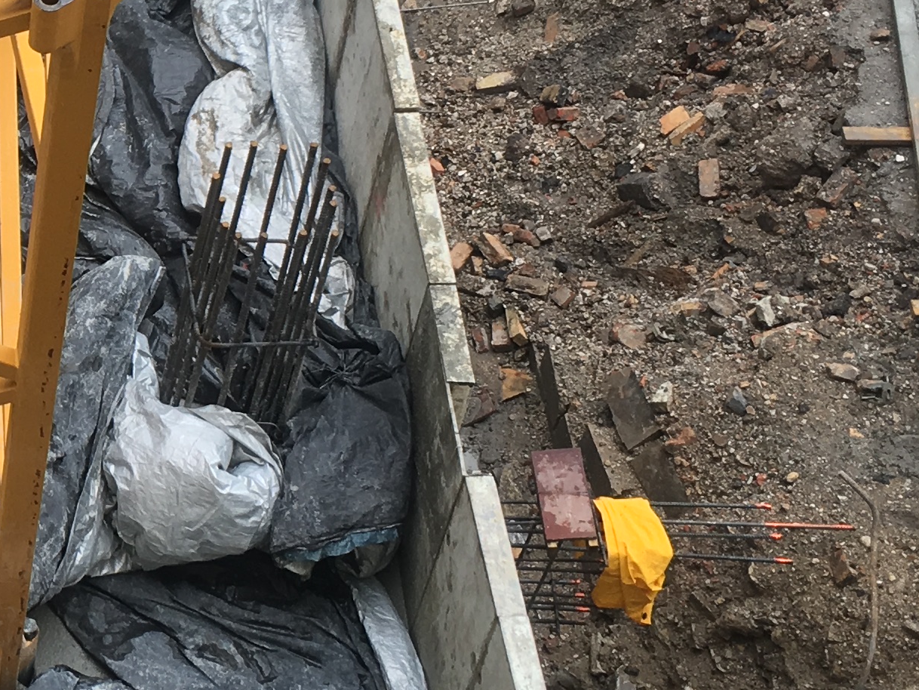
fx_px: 2549
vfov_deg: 15.4
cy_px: 229
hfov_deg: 19.2
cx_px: -209
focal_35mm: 96
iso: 25
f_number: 2.2
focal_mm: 4.15
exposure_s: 1/293
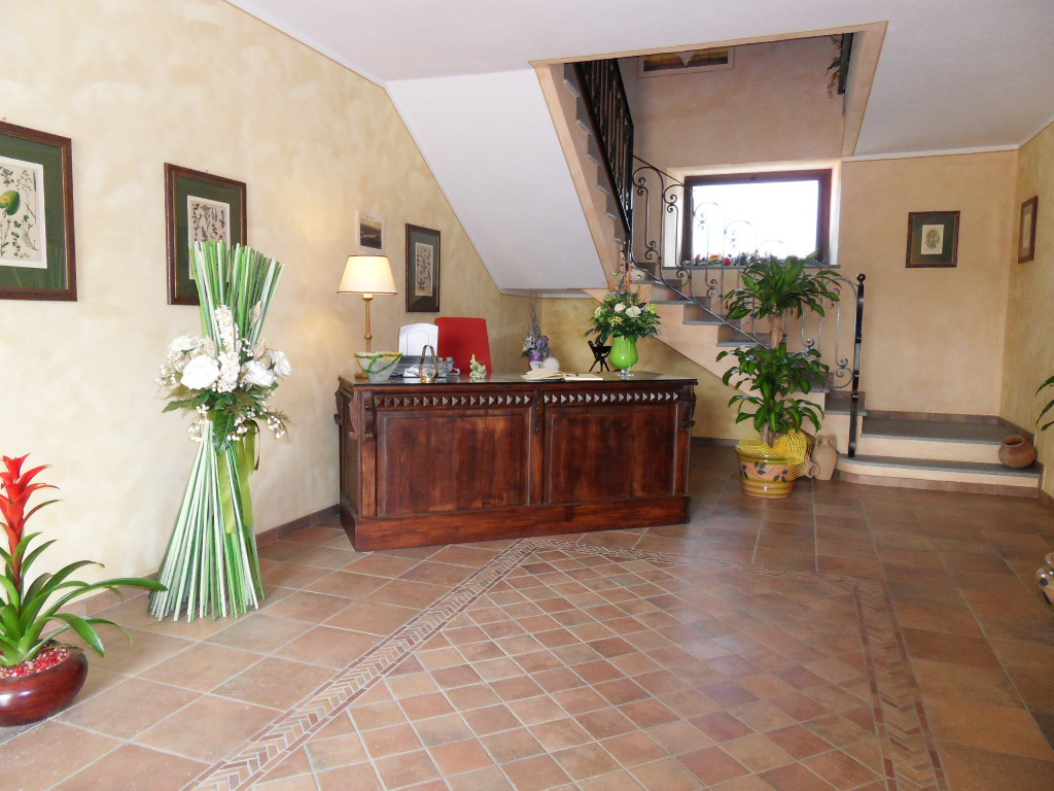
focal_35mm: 24
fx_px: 731
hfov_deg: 71.6
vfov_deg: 56.8
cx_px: 527
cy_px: 396
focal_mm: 4.2
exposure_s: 1/30
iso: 200
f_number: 3.3
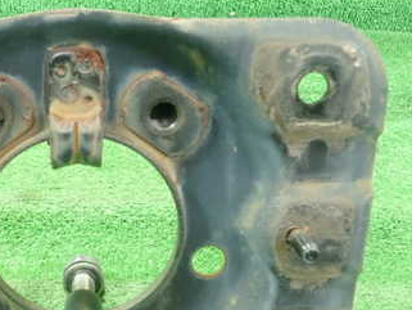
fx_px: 667
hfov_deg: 33.3
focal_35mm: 56
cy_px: 220
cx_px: 80
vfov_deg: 25.9
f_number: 2.3
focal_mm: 5.5
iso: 800
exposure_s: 1/80
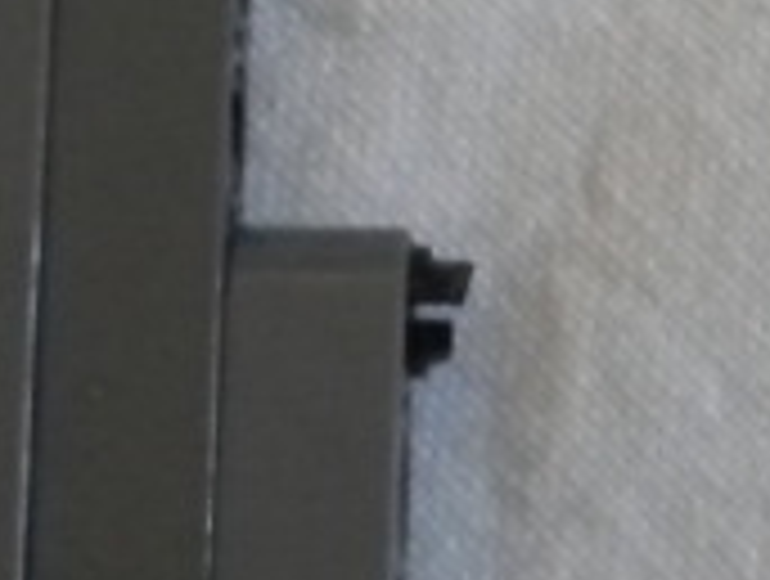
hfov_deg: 9.4
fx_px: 4659
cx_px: 829
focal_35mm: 209
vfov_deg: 7.0
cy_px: -256
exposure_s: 1/38.5
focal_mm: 6.3
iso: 400
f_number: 3.1
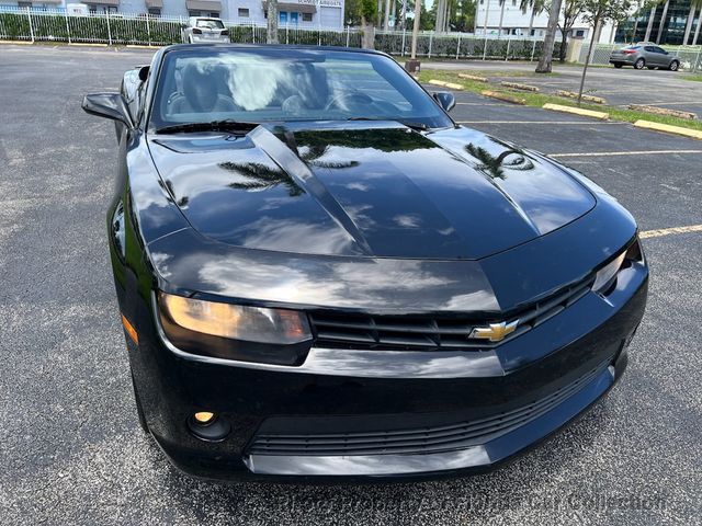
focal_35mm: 26
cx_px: 351
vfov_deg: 53.1
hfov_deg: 67.3
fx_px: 527
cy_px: 263
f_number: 1.5
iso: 50
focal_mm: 5.7
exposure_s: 1/1196
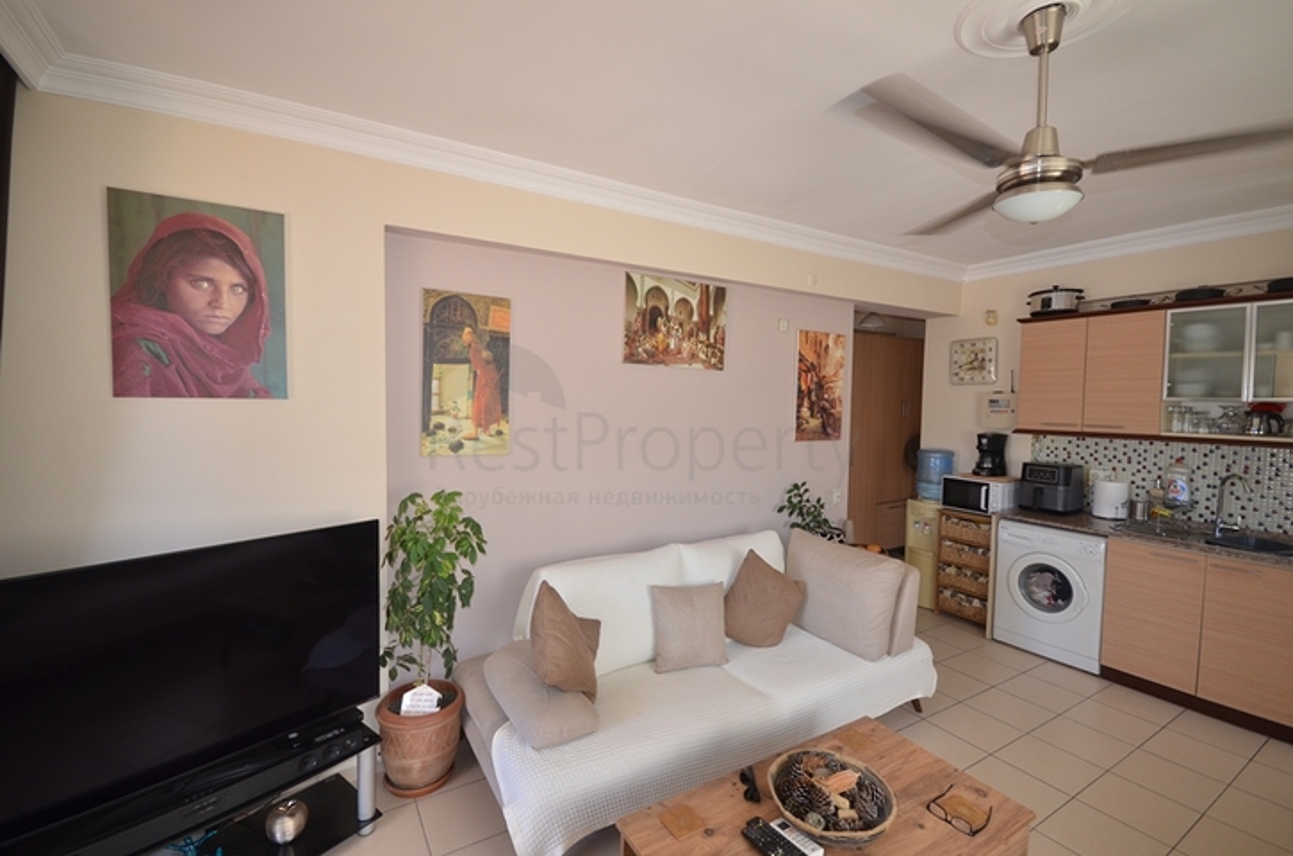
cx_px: 646
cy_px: 428
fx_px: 538
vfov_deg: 77.1
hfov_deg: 100.5
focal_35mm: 15
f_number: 7.1
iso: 400
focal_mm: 10
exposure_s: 1/60
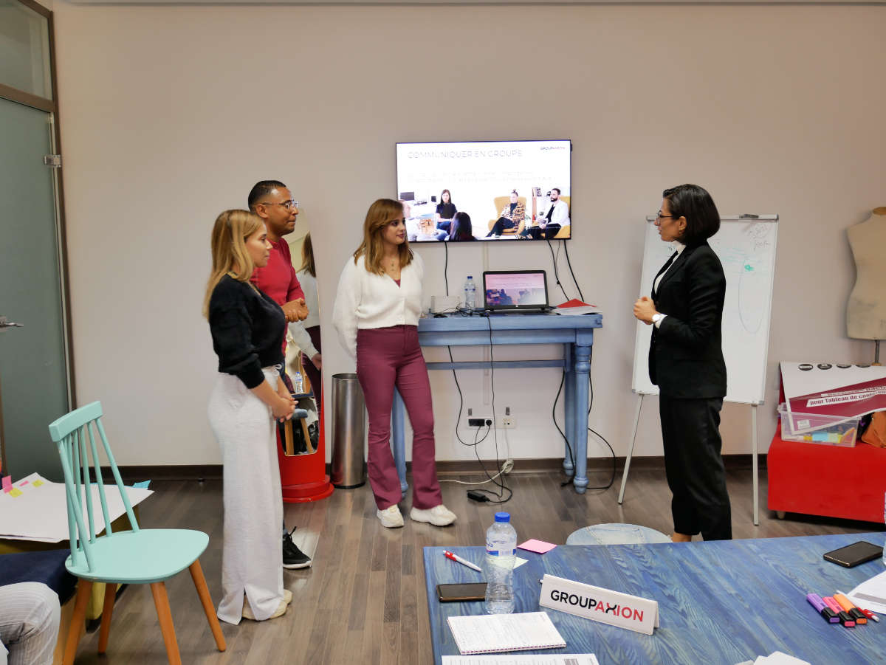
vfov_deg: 41.8
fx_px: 871
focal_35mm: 34
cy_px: 332
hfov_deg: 53.9
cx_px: 443
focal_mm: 17
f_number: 4.1
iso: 800
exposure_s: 1/10
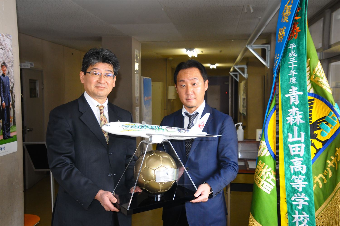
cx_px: 170
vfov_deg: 34.1
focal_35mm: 39
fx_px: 368
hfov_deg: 49.6
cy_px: 113
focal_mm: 26
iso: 1250
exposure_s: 1/100
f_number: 5
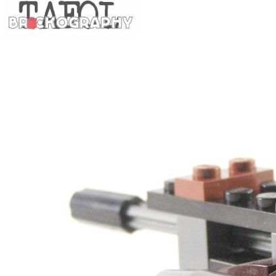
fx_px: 1858
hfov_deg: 8.4
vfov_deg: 8.5
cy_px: 244
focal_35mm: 206
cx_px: 339
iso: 400
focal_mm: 15.6
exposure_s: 1/60
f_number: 3.2
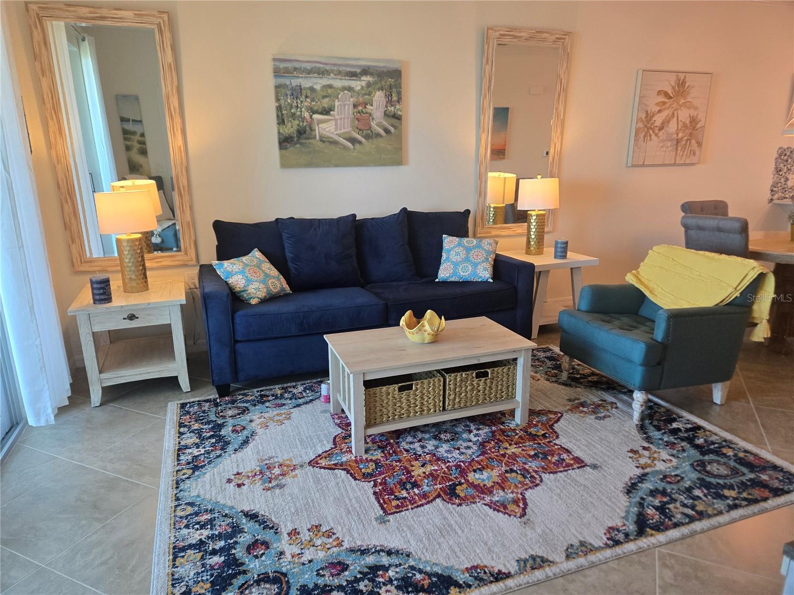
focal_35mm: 23
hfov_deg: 73.9
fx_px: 528
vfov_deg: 58.9
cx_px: 397
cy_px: 298
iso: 200
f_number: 1.8
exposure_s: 1/120
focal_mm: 5.4
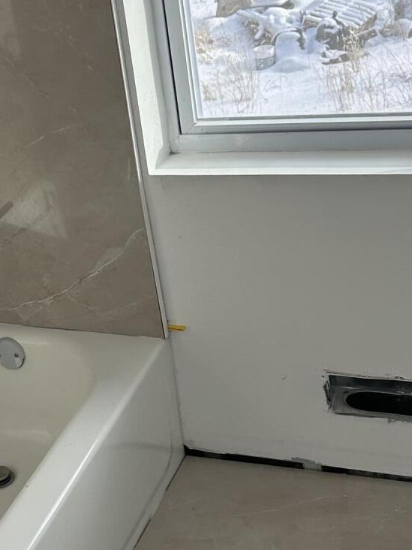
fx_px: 1127
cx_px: 45
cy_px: 326
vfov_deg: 27.3
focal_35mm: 71
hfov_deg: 20.3
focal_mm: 5.7
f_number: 1.5
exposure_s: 1/482
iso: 50
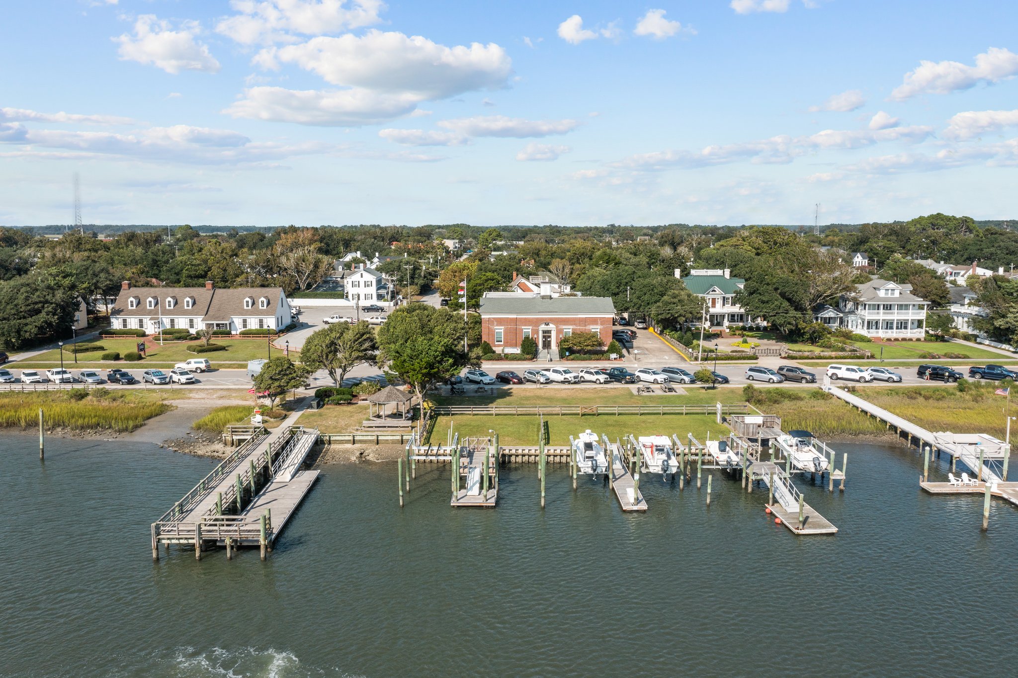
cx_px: 509
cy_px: 339
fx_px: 791
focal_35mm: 28
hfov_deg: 65.5
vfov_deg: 46.4
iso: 100
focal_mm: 10.26
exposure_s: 1/500
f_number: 6.3
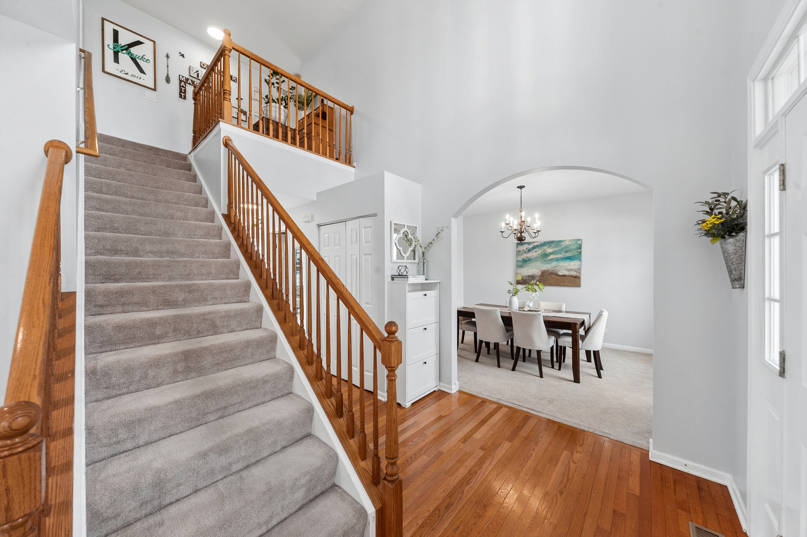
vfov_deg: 89.9
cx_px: 404
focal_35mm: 12
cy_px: 268
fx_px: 269
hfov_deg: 112.7
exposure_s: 1/30
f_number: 8
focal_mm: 12
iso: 400
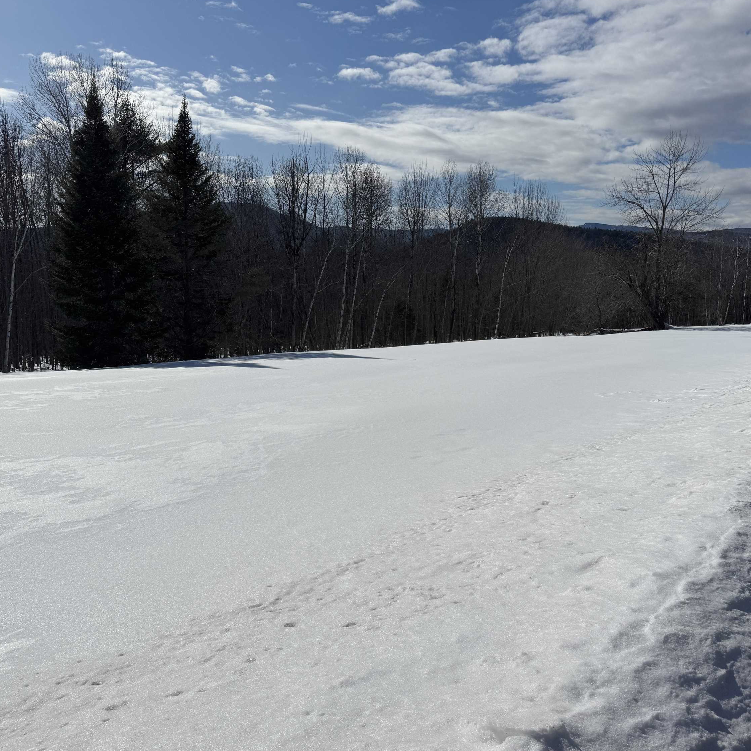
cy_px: 375
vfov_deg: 55.6
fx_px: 712
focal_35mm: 29
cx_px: 381
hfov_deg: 55.6
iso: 64
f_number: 1.78
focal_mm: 6.76
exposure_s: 1/28571
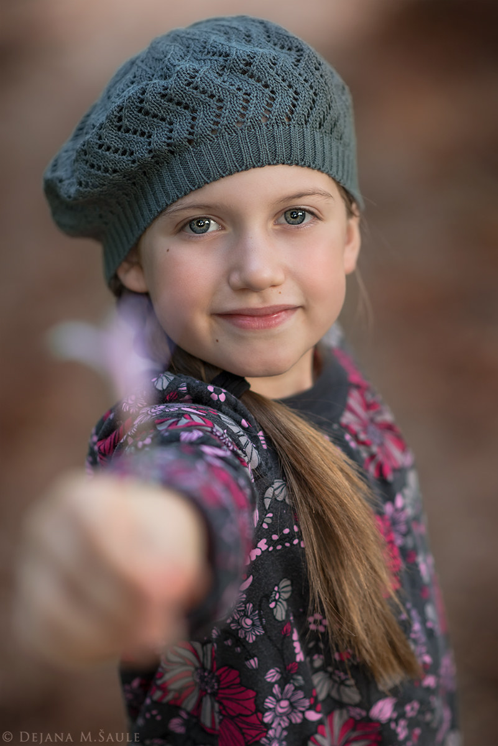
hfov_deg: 16.1
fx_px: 1762
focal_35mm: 85
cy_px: 373
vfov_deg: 23.9
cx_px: 249
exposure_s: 1/200
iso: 500
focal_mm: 85
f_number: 2.2
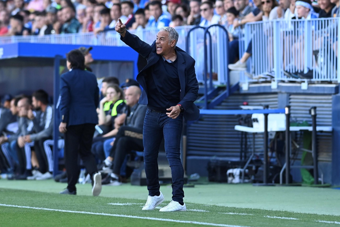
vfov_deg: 4.6
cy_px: 114
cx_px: 170
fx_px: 2833
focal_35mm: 300
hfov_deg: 6.9
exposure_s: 1/1000
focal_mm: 300
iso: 1000
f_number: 4
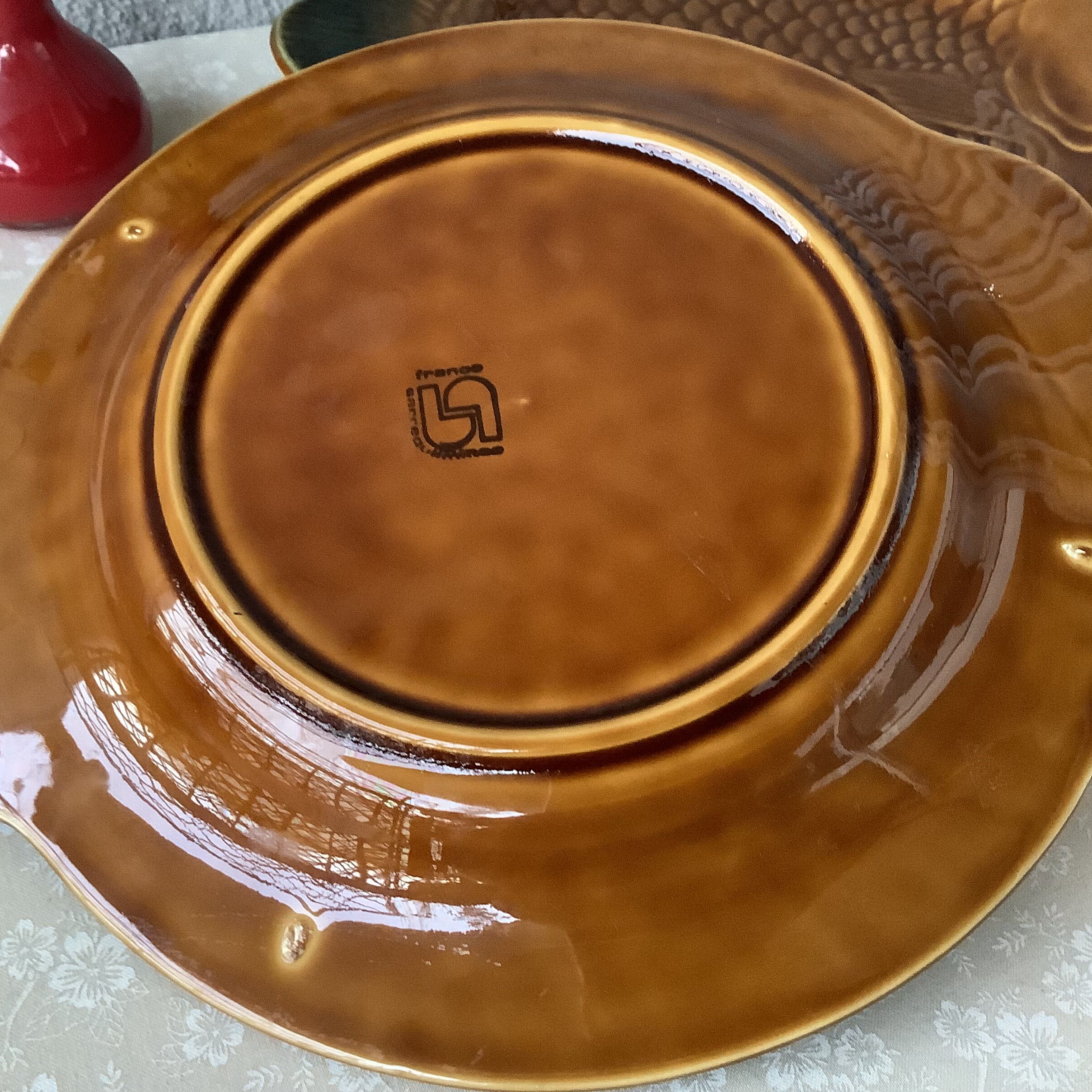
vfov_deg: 44.9
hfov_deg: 44.9
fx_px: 1321
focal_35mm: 37
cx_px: 525
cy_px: 541
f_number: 2.4
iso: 500
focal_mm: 3.3
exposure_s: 1/25
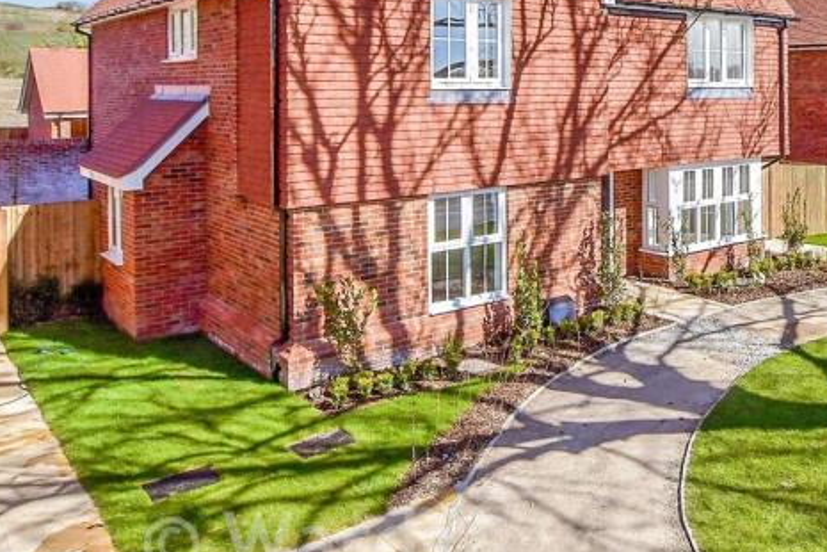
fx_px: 758
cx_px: 735
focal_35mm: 33
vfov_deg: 38.7
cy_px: 126
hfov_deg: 51.1
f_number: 8
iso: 400
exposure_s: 1/1250
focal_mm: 10
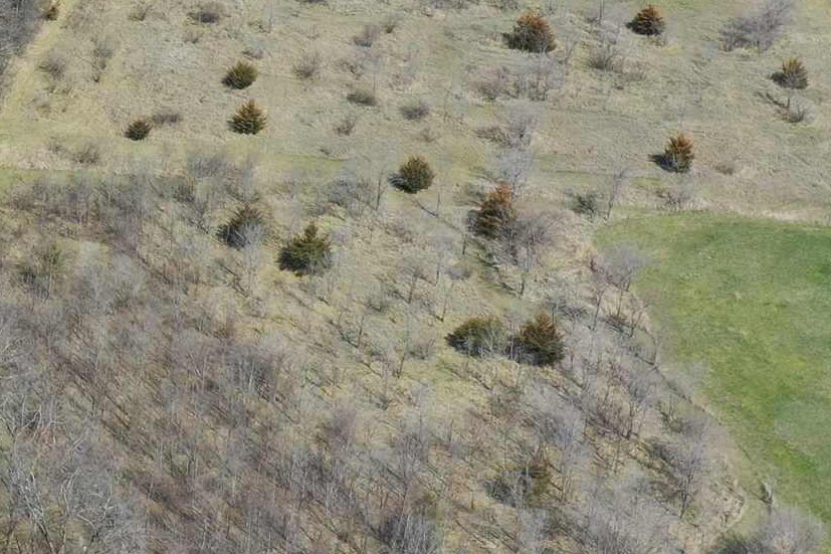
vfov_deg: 12.9
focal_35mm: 104
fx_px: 2400
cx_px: -368
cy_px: -87
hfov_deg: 17.8
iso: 100
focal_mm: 10.26
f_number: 4.5
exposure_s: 1/640
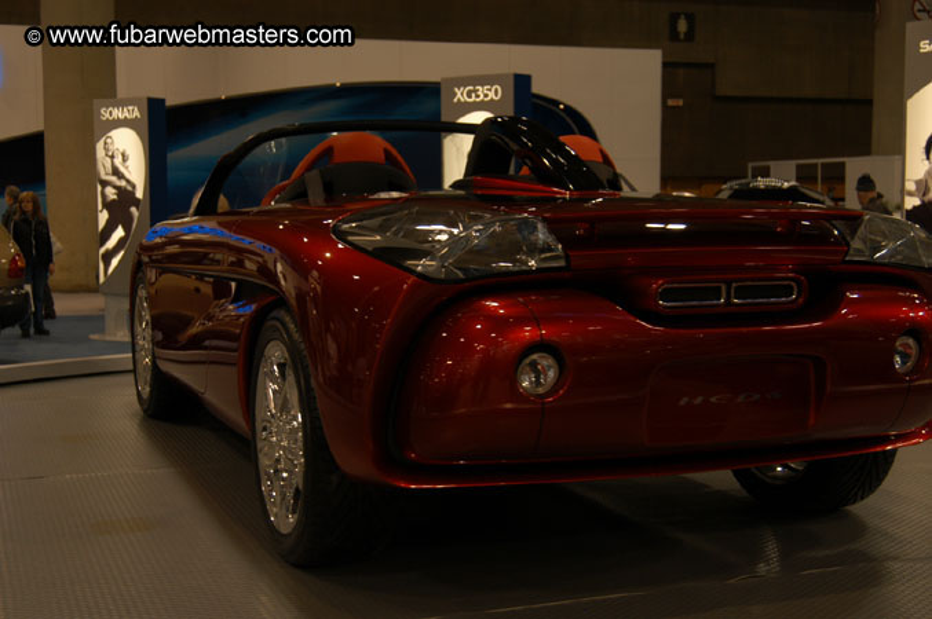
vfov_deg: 26.4
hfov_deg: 38.9
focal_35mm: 51
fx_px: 1319
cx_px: 466
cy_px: 310
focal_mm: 34
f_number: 5
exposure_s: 1/60
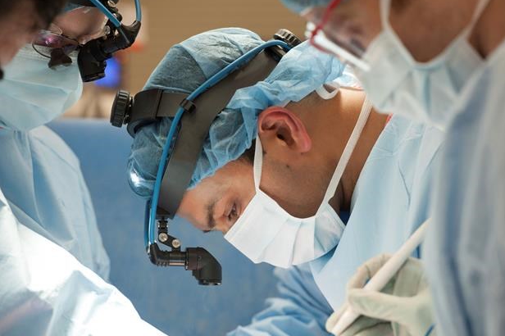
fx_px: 2958
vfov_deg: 6.5
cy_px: 173
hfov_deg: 9.8
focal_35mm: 211
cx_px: 252
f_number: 4.5
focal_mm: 200
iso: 1600
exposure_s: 1/640
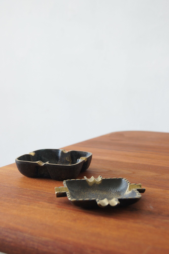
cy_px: 127
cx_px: 84
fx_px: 370
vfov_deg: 37.9
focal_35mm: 52
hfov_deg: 25.7
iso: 400
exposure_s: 1/40
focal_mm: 35
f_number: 5.6
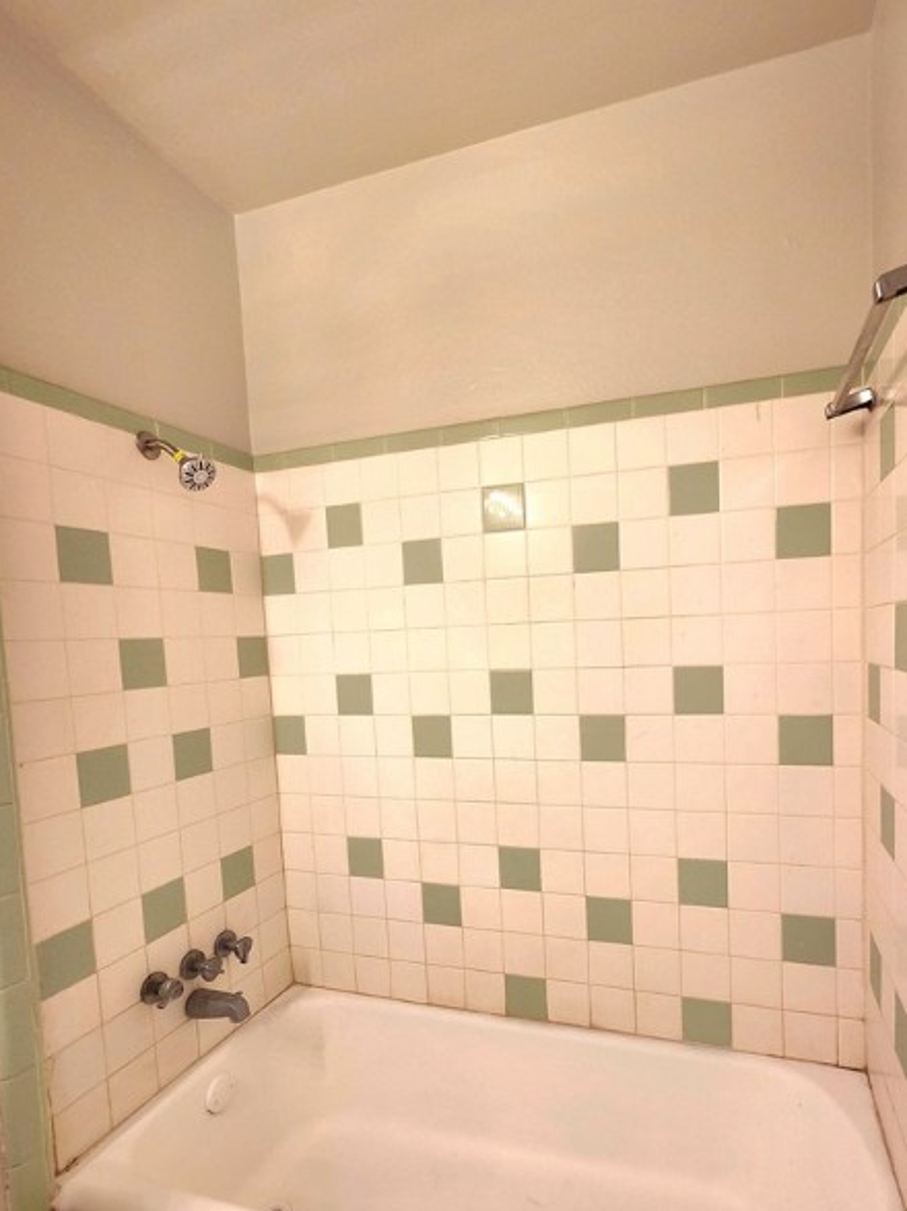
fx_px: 594
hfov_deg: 74.2
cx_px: 524
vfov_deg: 90.8
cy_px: 660
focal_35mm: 17
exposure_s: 1/60.2
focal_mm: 1.74
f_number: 2.2
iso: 125
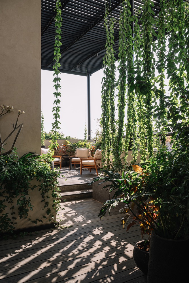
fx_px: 232
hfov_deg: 44.3
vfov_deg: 62.8
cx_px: 94
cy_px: 142
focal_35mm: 30
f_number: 10
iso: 100
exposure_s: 1/15
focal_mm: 29.5
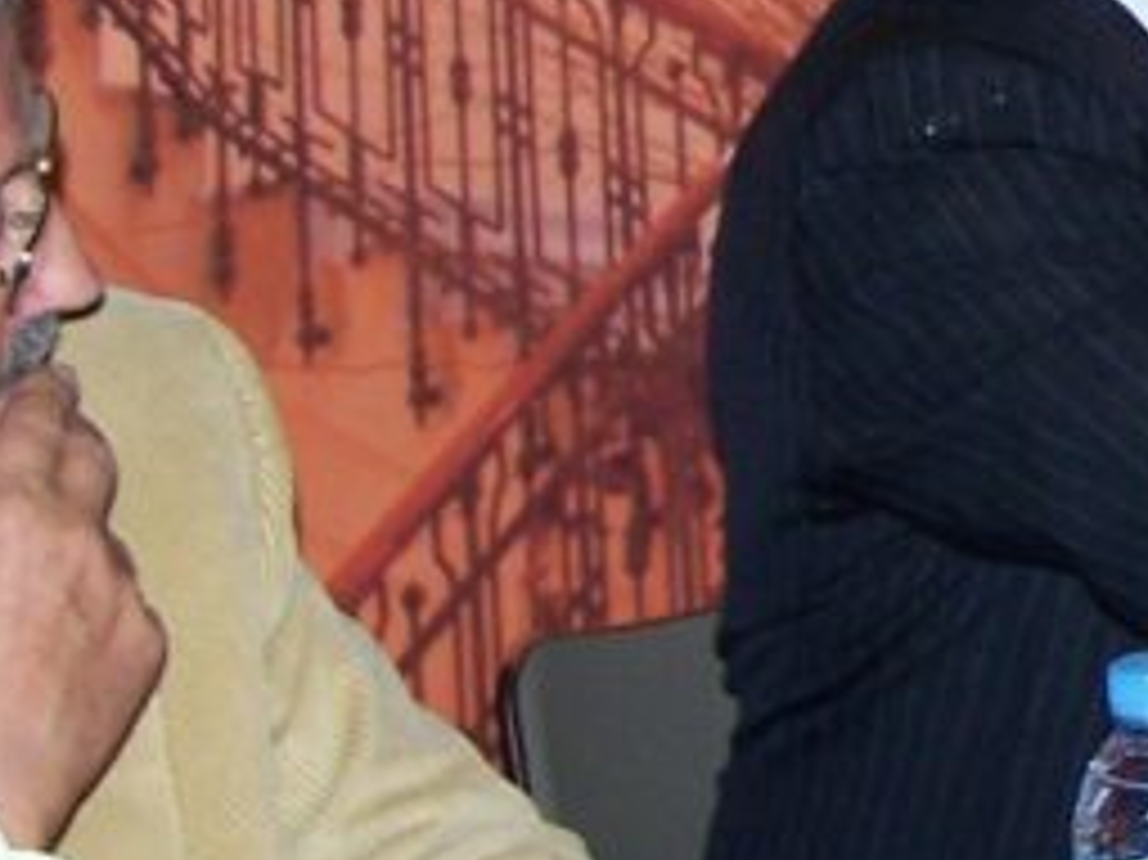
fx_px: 4740
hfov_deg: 13.0
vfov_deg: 10.3
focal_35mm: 143
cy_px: 149
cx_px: 1774
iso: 140
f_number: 2.8
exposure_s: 1/60
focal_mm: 6.3
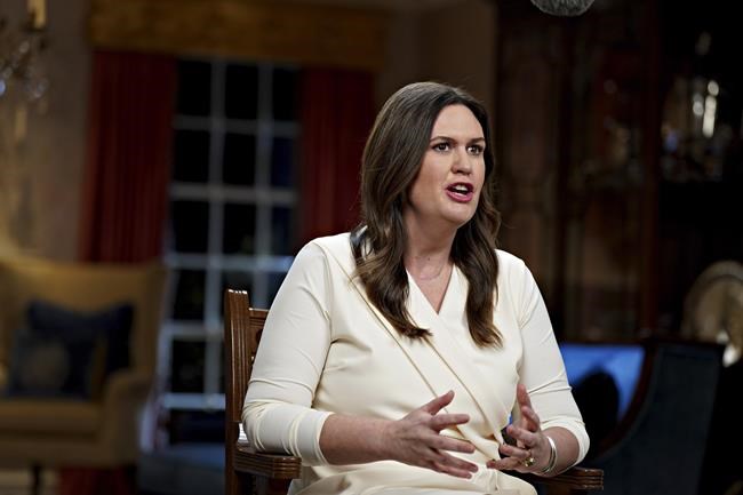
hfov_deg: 18.9
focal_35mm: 108
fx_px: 2228
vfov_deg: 12.7
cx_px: 372
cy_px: 248
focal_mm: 108
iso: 1600
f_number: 2.8
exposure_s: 1/320
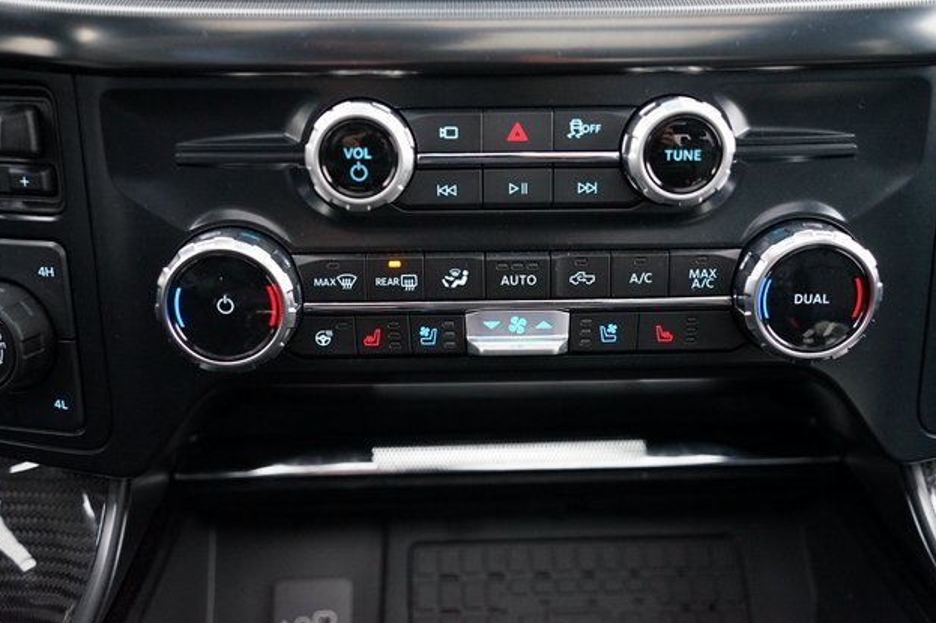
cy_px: 315
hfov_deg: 51.9
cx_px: 472
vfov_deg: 35.9
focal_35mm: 37
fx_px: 962
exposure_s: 1/60
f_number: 3.2
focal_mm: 36
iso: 4000
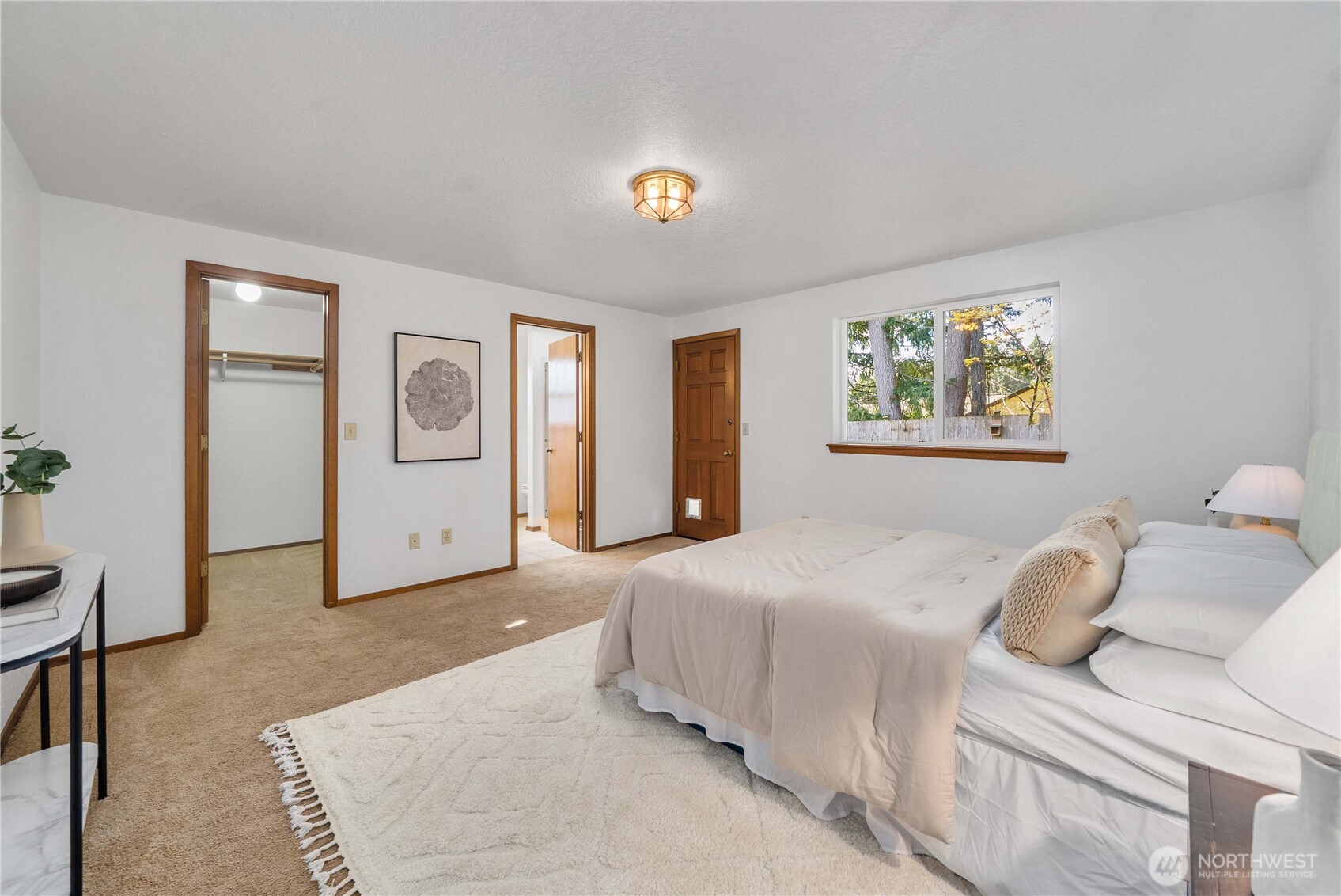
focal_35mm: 13
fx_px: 484
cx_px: 670
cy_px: 448
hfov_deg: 108.3
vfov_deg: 85.5
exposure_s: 1/4
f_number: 7.1
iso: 1000
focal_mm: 13
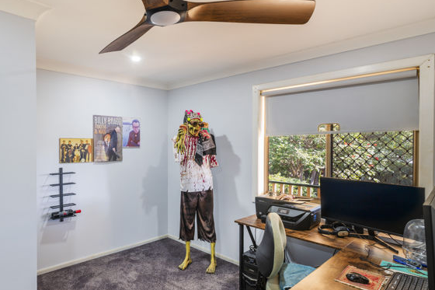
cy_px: 179
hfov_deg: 80.4
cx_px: 136
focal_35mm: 20
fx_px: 242
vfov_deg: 61.2
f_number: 8
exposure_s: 1/15
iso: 50
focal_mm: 14
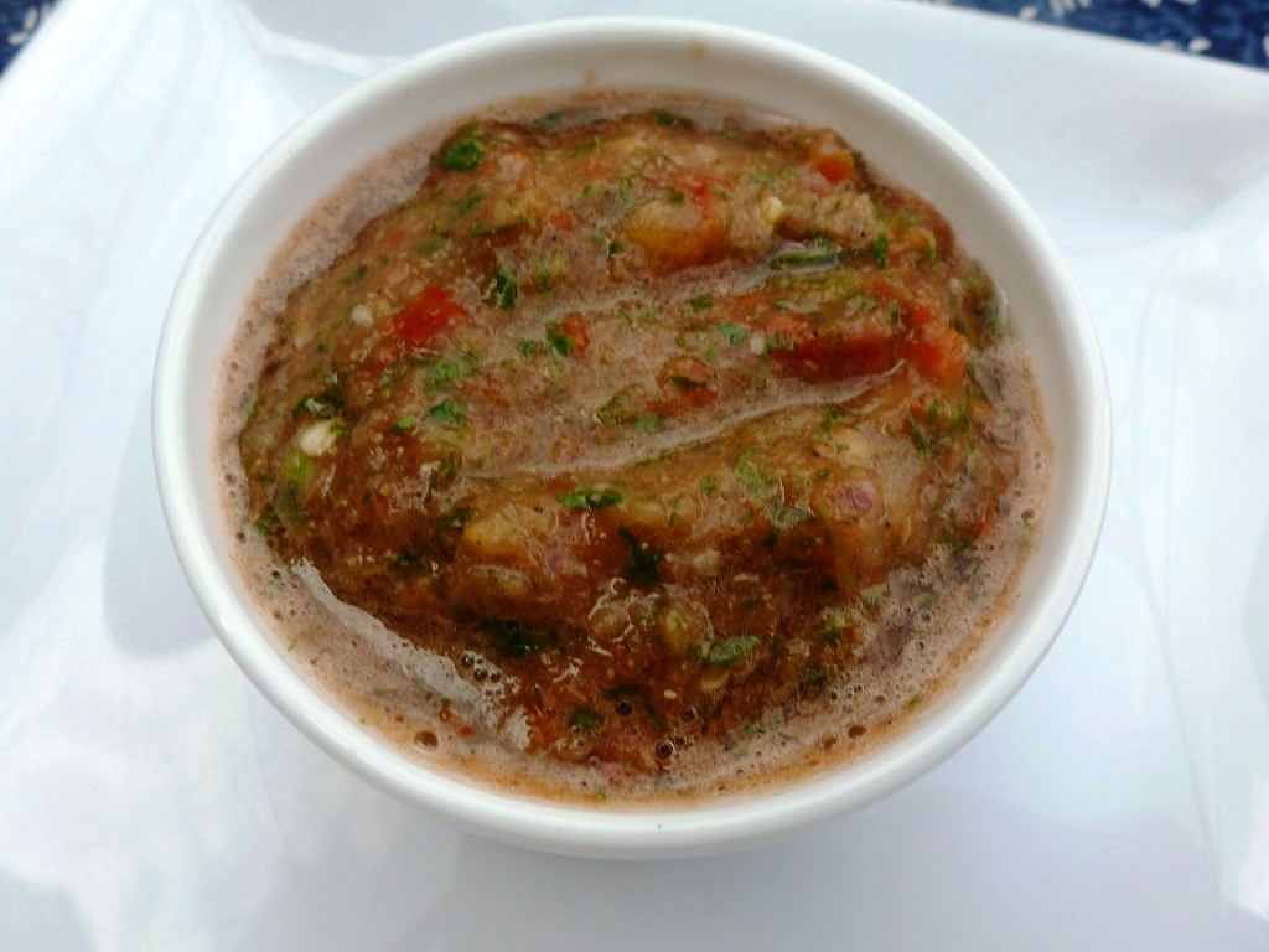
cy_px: 476
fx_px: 880
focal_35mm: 24
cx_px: 634
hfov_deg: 71.6
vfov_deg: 56.8
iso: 100
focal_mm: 4.3
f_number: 4
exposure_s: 1/125
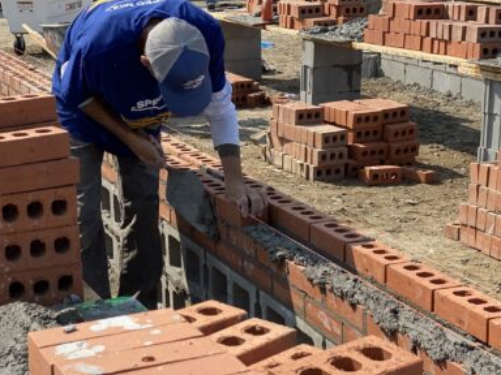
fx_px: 1129
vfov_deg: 18.9
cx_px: 190
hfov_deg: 25.0
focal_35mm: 78
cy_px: 174
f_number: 2
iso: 20
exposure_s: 1/978
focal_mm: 6
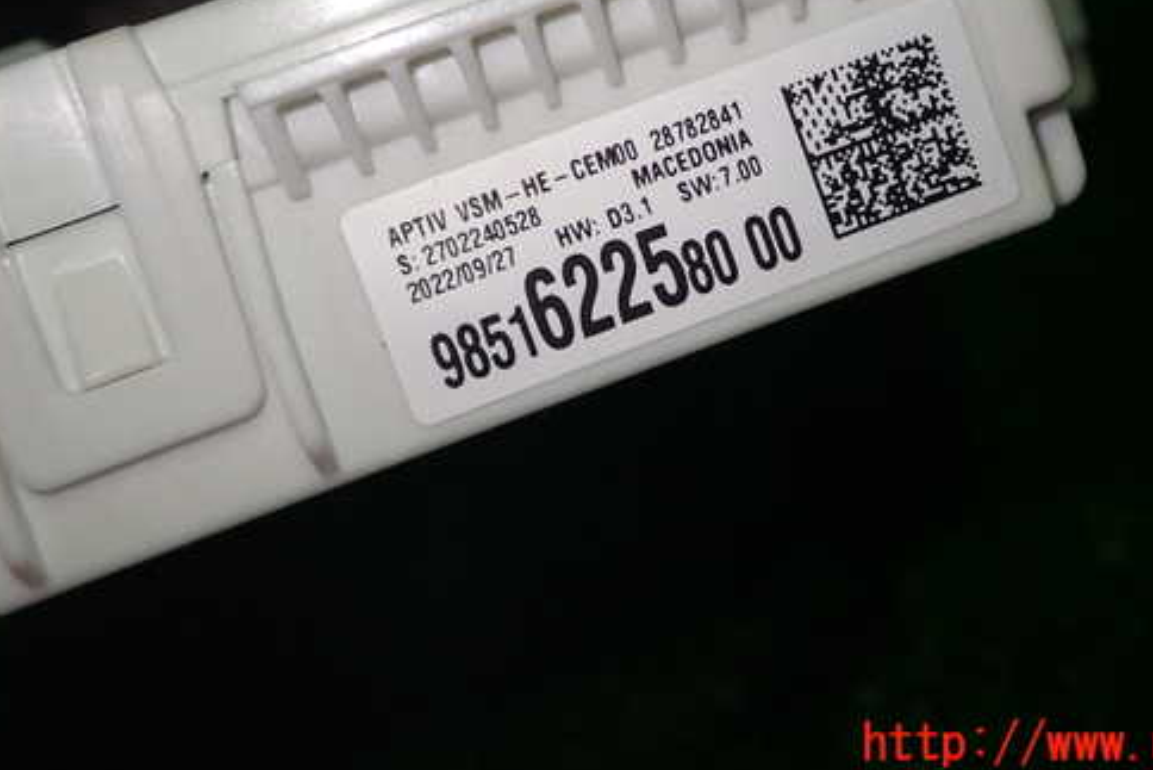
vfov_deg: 27.3
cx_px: 686
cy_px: 238
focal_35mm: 49
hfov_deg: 40.2
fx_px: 1570
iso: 100
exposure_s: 1/80
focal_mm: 6.83
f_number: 2.7
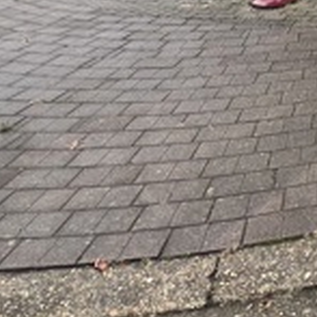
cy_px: -196
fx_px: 518
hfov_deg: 26.7
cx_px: 446
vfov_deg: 24.0
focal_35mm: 50
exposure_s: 1/99
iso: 32
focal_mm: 1.57
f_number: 1.8
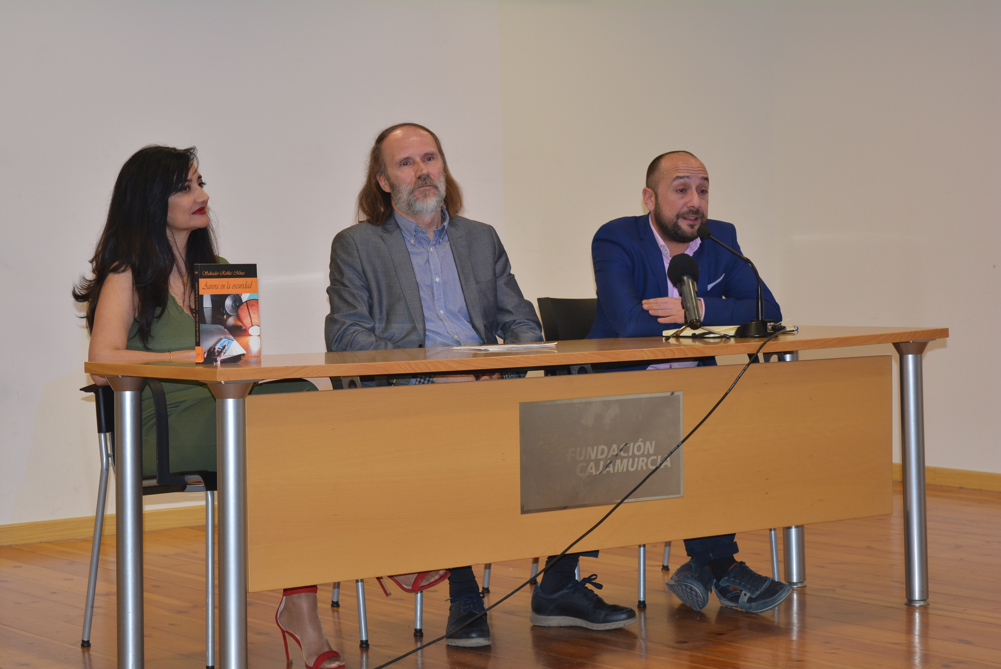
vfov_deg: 16.6
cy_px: 334
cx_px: 500
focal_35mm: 82
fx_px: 2296
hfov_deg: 24.6
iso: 400
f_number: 5.6
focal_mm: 55
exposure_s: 1/60
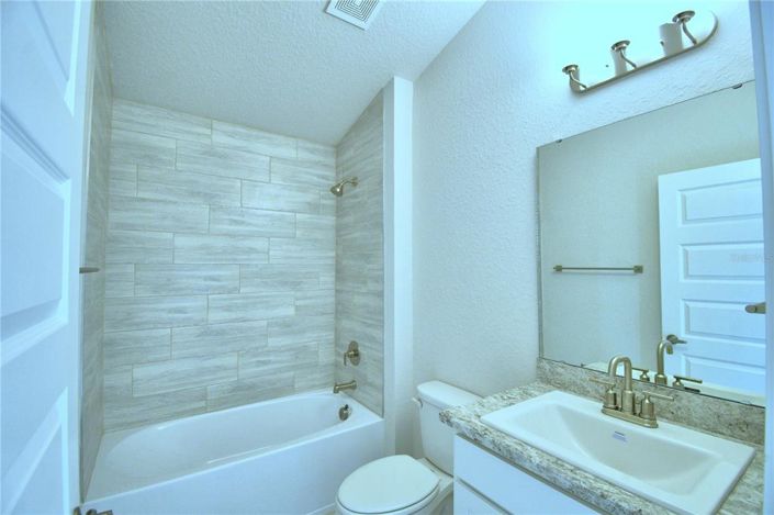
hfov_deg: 100.4
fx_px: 322
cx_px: 387
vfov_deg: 77.2
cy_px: 258
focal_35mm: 15
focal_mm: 10
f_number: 4.5
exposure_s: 1/50
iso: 400
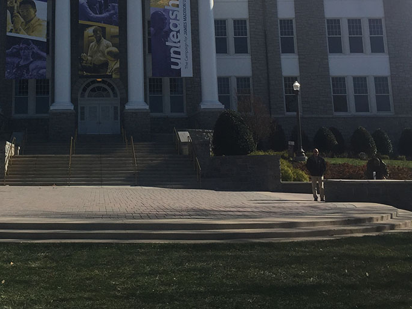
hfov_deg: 36.6
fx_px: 607
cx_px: 100
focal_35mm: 51
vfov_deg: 27.9
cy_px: 54
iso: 32
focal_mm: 4.15
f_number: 2.2
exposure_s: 1/3049
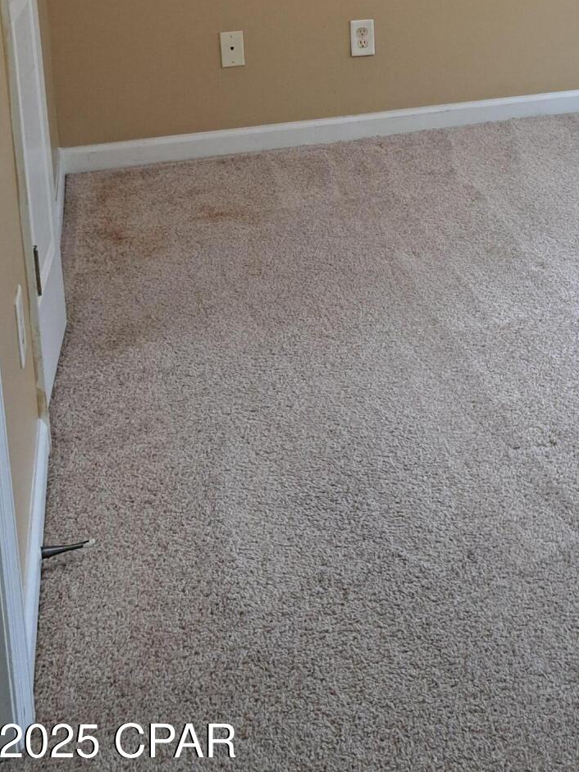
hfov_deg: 27.0
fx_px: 1137
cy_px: -4
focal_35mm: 51
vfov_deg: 34.1
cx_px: 575
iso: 160
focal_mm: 5.23
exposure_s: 1/60
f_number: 1.8
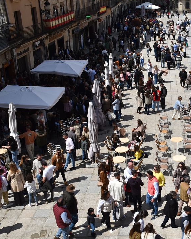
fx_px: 367
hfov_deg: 27.9
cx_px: 178
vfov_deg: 36.0
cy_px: 129
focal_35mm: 52
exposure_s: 1/400
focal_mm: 22
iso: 200
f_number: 10
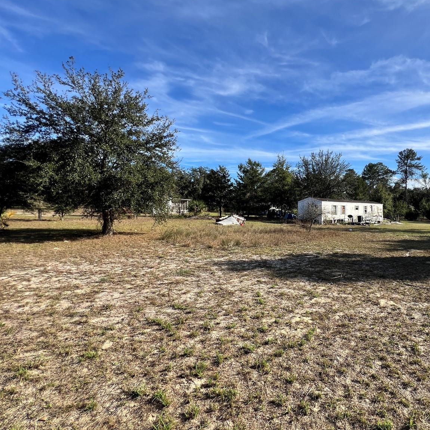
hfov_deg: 84.4
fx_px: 225
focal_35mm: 16
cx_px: 287
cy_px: 214
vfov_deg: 87.4
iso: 32
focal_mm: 1.57
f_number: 1.8
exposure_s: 1/1233
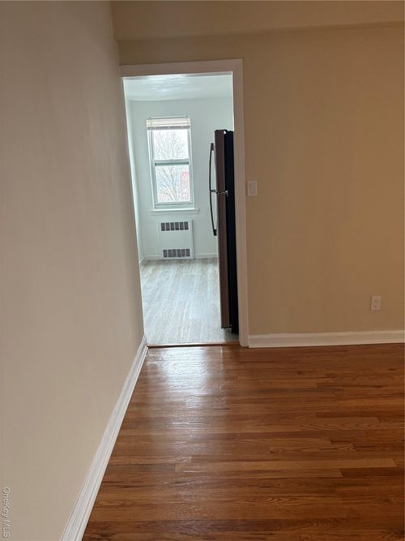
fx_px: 406
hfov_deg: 53.0
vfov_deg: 67.3
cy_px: 270
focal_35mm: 26
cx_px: 202
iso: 125
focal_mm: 5.96
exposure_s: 1/60
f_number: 1.6
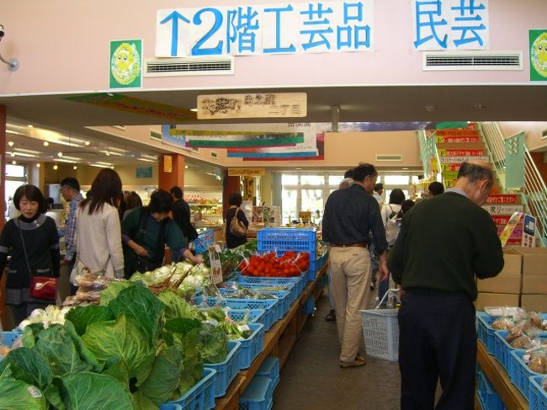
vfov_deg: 37.7
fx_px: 600
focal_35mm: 38
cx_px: 274
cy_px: 205
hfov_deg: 49.0
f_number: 2.8
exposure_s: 1/100
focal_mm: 7.9
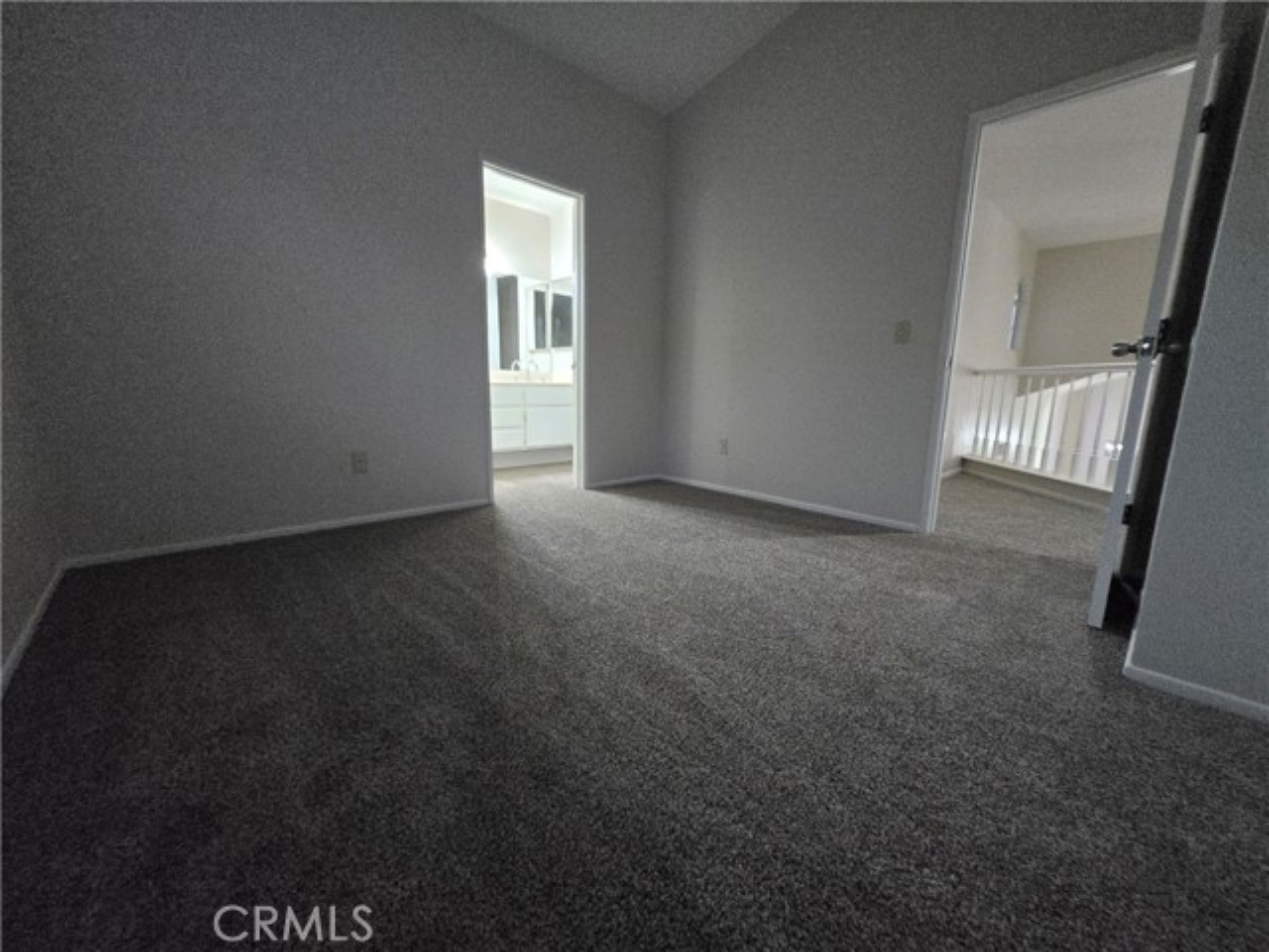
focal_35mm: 13
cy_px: 476
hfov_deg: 106.2
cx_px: 634
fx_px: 477
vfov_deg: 89.9
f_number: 2.2
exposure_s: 1/60
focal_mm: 1.7
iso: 1250
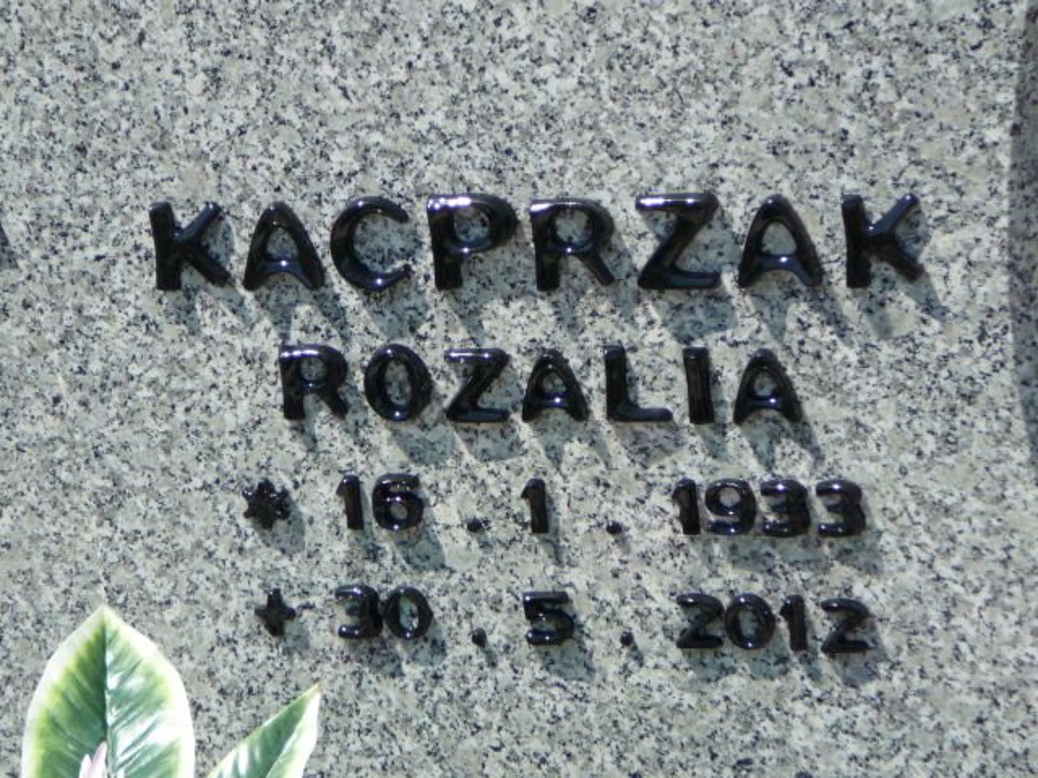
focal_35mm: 128
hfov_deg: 15.4
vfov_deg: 11.6
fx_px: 3838
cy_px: 389
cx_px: 519
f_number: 3.9
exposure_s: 1/800
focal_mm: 19
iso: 80
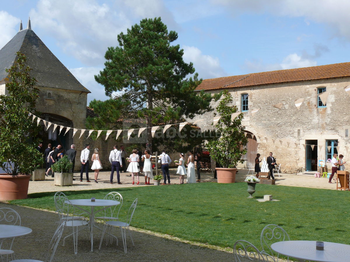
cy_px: 131
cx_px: 175
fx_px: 425
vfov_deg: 34.3
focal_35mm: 42
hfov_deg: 44.8
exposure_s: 1/500
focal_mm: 8.8
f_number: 6.3
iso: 100
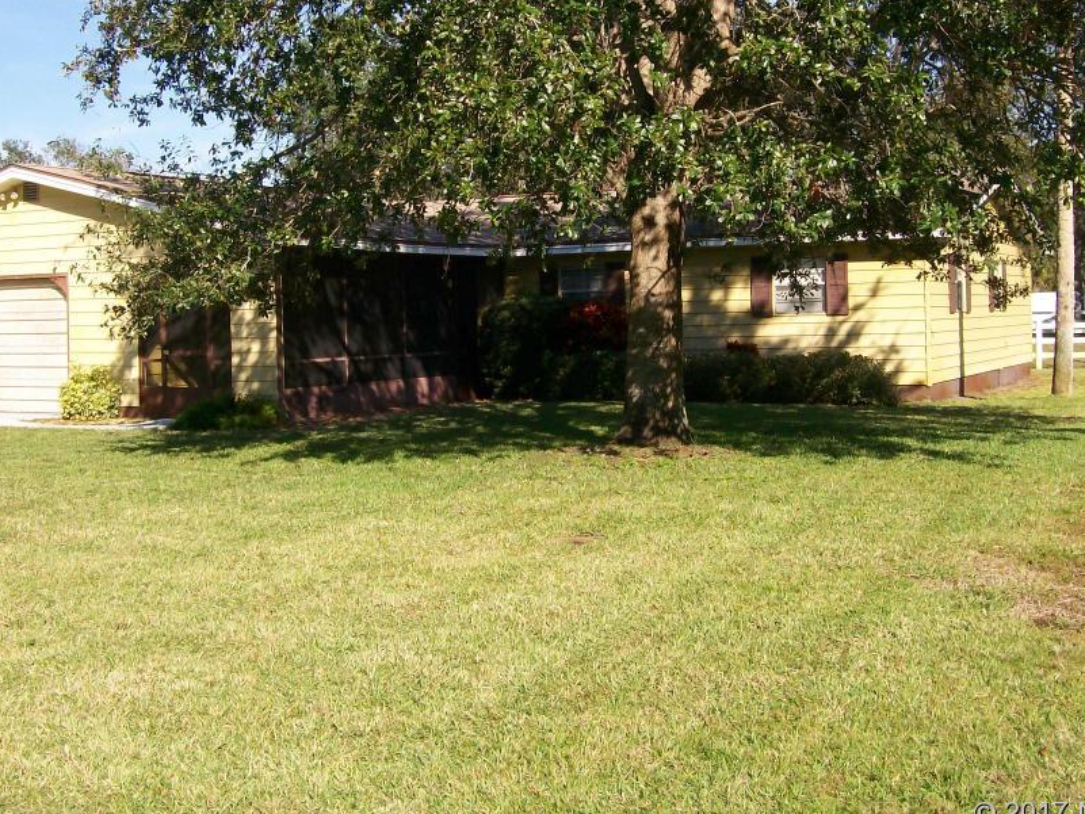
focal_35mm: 46
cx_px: 501
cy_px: 301
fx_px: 1442
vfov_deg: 31.4
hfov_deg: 41.2
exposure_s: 1/465
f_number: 4.8
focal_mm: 6
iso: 80
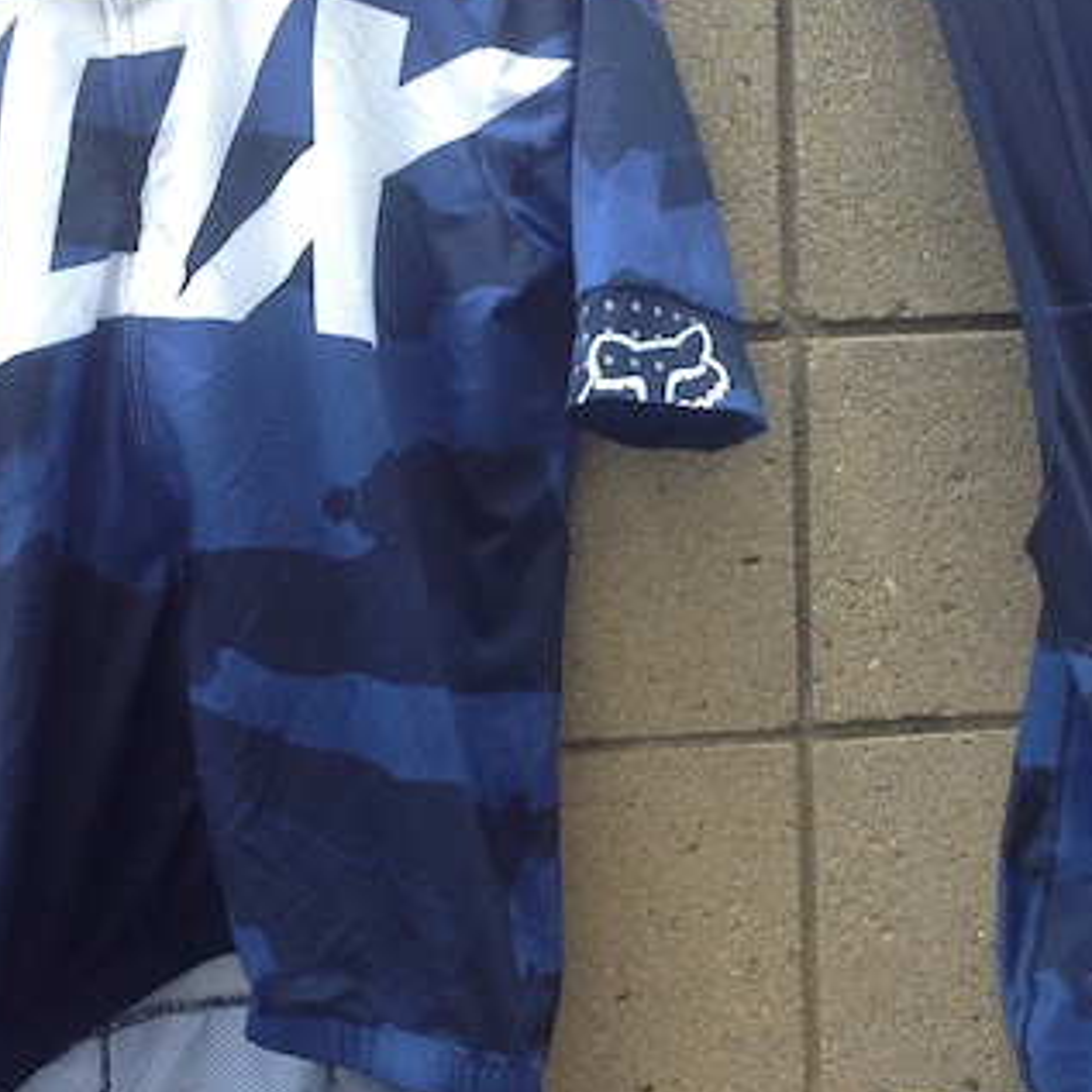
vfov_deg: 22.2
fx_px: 2784
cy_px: 565
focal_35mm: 78
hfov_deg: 22.1
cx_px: 730
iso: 80
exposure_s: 1/120
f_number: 2.4
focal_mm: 4.28
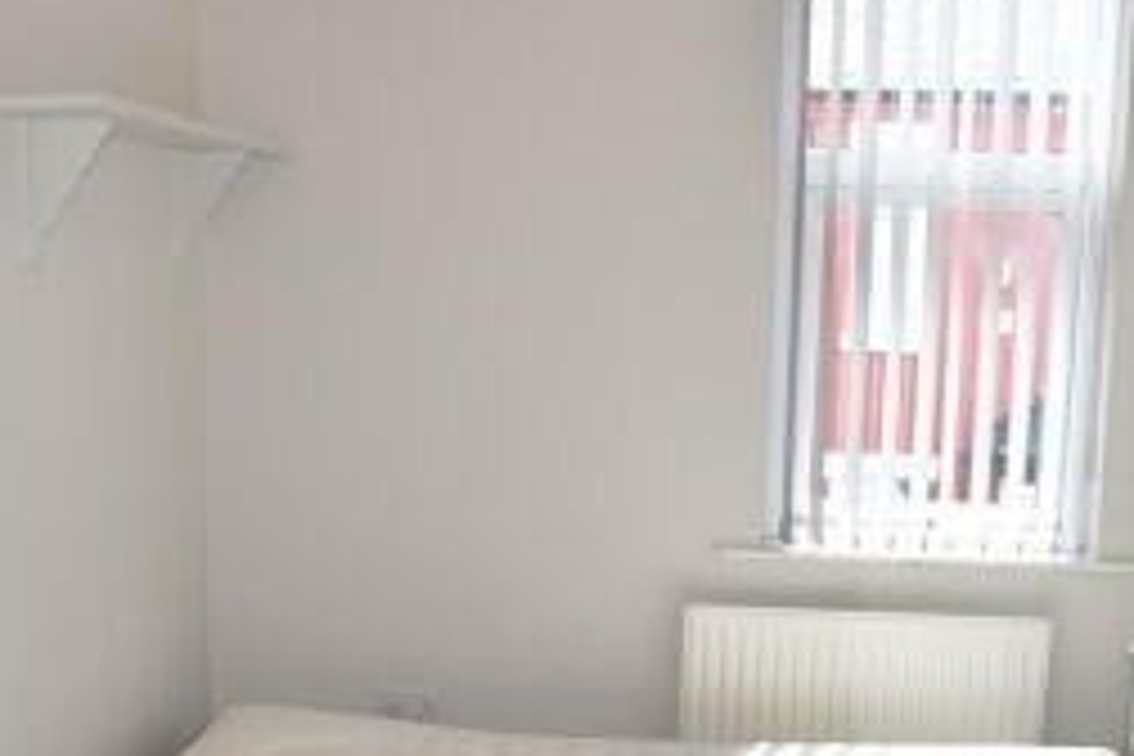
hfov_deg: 38.7
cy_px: 610
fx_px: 1606
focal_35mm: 51
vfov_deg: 26.0
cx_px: 450
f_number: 5.6
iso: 140
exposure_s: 1/125
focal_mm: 18
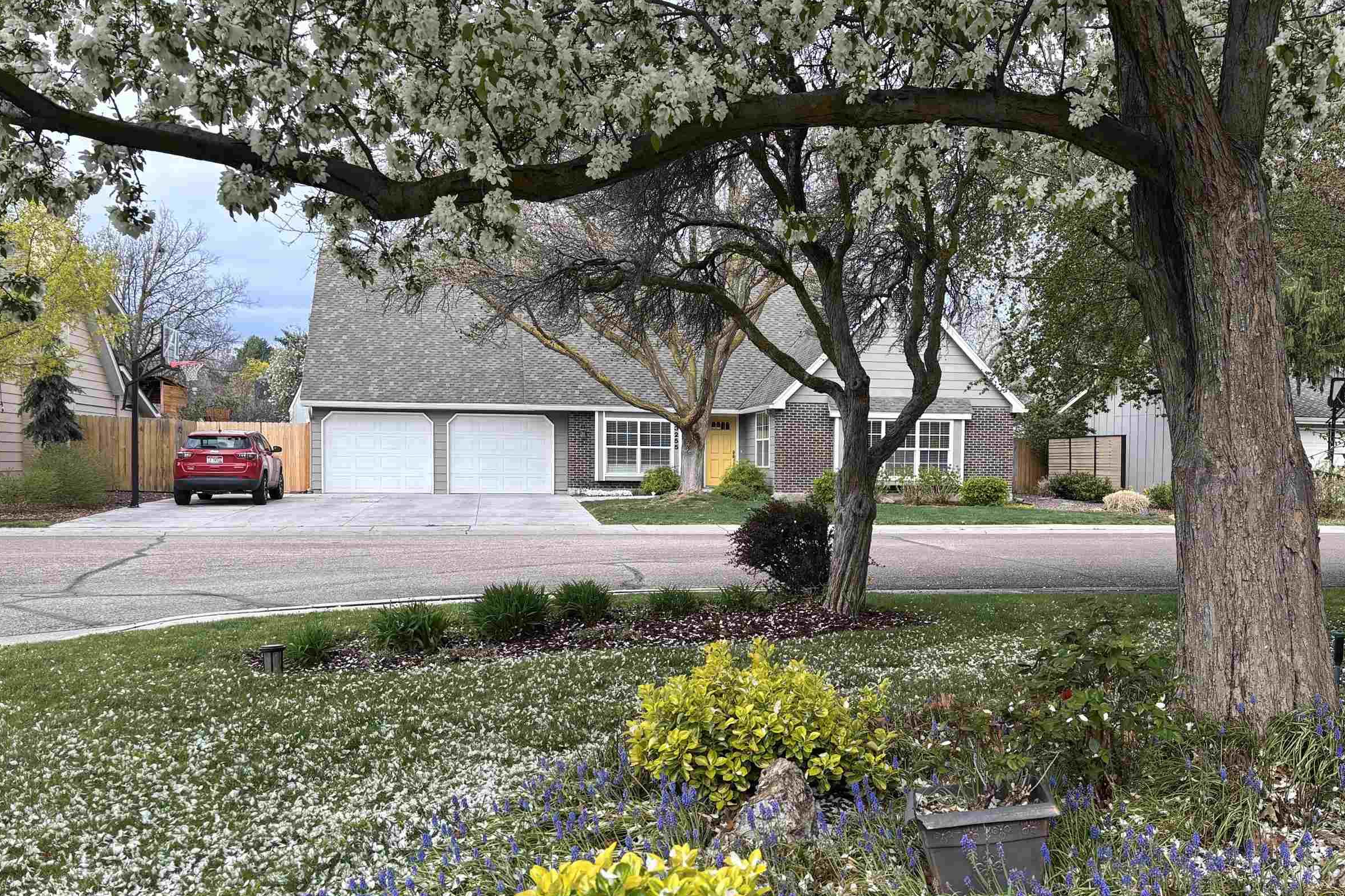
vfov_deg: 37.8
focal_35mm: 35
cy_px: 513
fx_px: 1308
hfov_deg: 53.9
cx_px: 831
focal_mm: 5.96
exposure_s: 1/688
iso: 50
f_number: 1.6
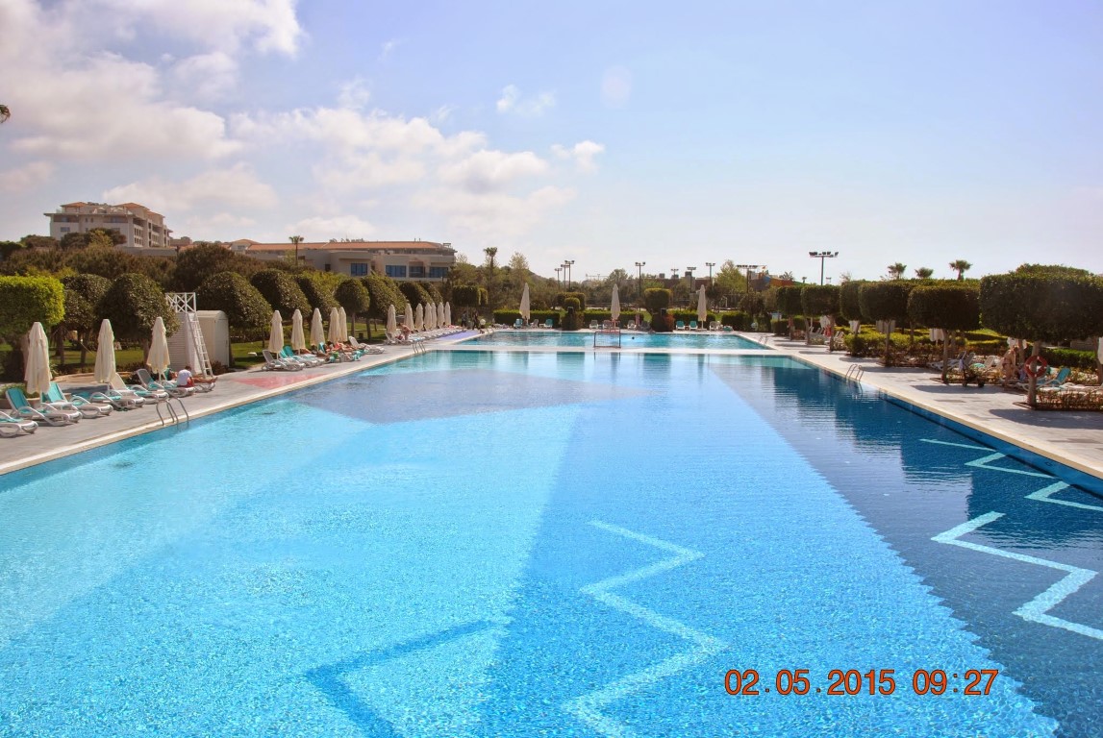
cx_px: 552
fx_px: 828
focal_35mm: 27
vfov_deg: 48.1
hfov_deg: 67.3
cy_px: 369
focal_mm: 18
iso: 100
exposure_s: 1/320
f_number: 9
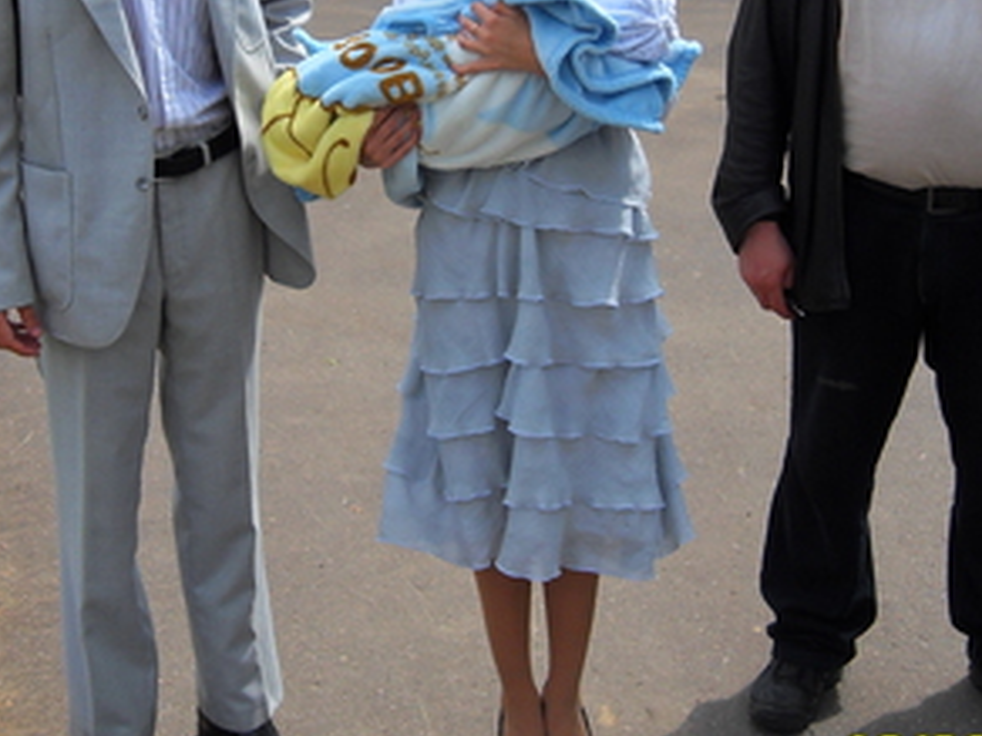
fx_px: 1872
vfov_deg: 22.1
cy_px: 193
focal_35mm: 66
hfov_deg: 29.4
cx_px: 548
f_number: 8.2
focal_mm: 6.3
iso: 80
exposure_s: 1/180
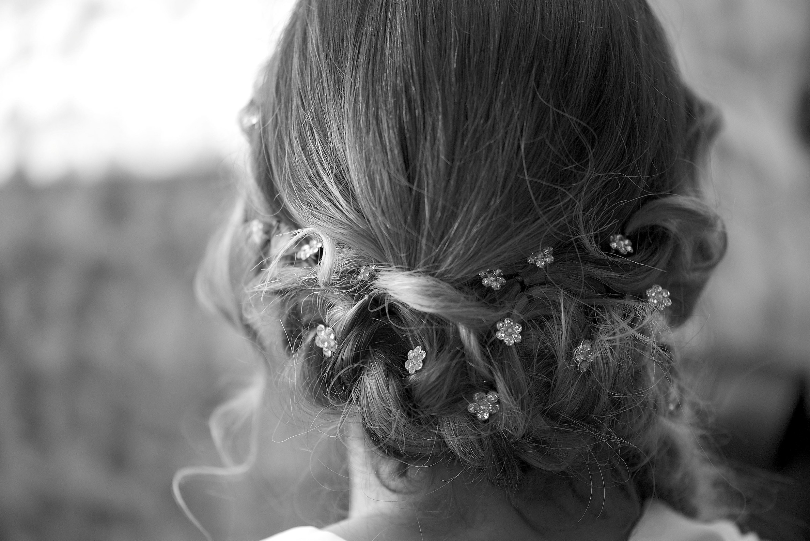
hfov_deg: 19.3
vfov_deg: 12.9
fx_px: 2385
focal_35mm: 106
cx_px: 405
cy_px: 271
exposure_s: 1/160
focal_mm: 105
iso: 1600
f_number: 3
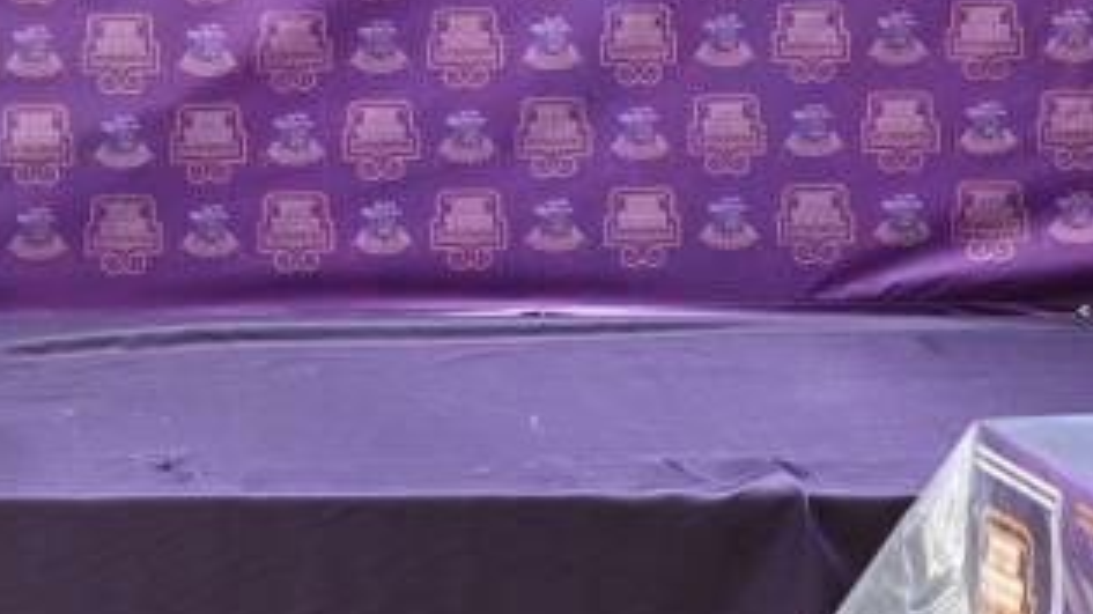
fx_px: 4636
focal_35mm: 160
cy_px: -453
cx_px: -649
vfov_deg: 7.4
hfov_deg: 12.6
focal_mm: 47
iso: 3200
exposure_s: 1/100
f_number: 6.3
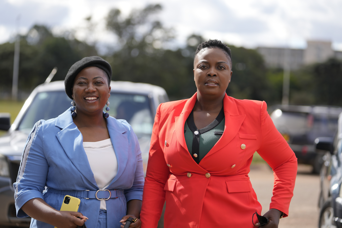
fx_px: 921
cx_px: 171
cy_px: 114
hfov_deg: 21.0
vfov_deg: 14.1
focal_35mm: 97
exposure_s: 1/1000
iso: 125
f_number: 2.8
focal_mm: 97
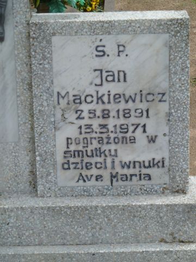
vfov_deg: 14.4
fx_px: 1034
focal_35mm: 137
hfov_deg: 10.8
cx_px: 98
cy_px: 131
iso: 80
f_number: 4.5
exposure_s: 1/400
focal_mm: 22.5
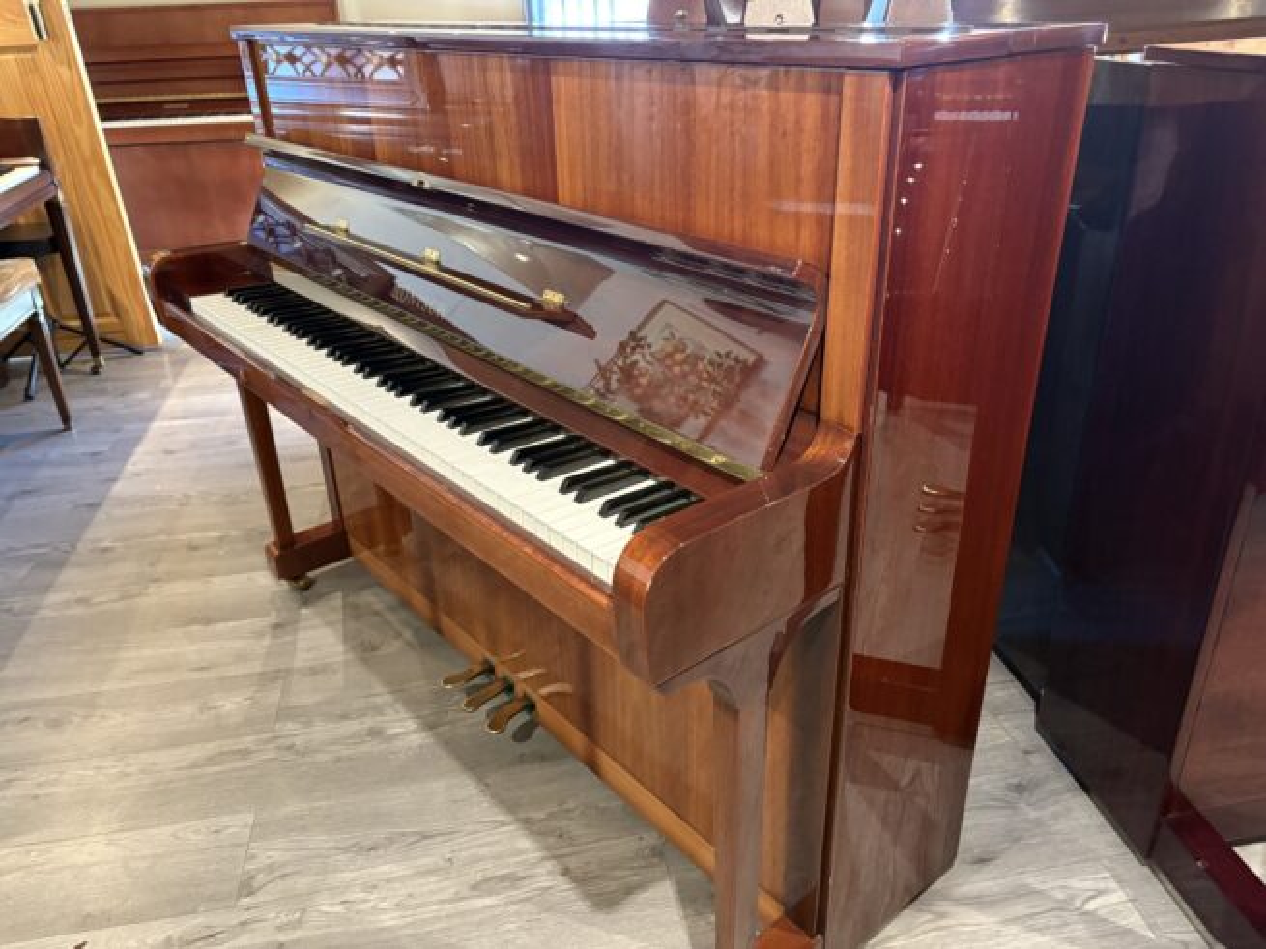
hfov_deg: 67.3
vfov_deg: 53.0
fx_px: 951
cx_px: 633
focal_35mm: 26
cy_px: 474
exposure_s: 1/33
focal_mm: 5.96
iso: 640
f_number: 1.6
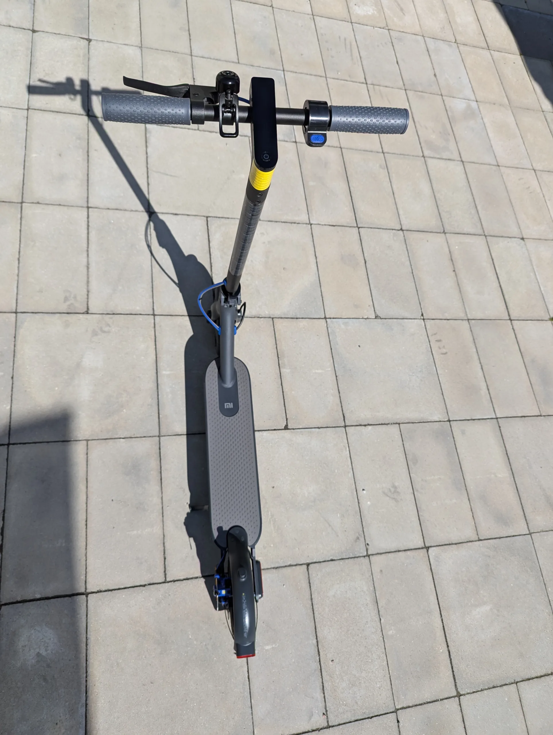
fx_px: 510
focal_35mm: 24
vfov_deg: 71.5
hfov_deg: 56.9
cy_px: 368
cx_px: 276
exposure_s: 1/2632
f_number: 1.85
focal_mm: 6.81
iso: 71
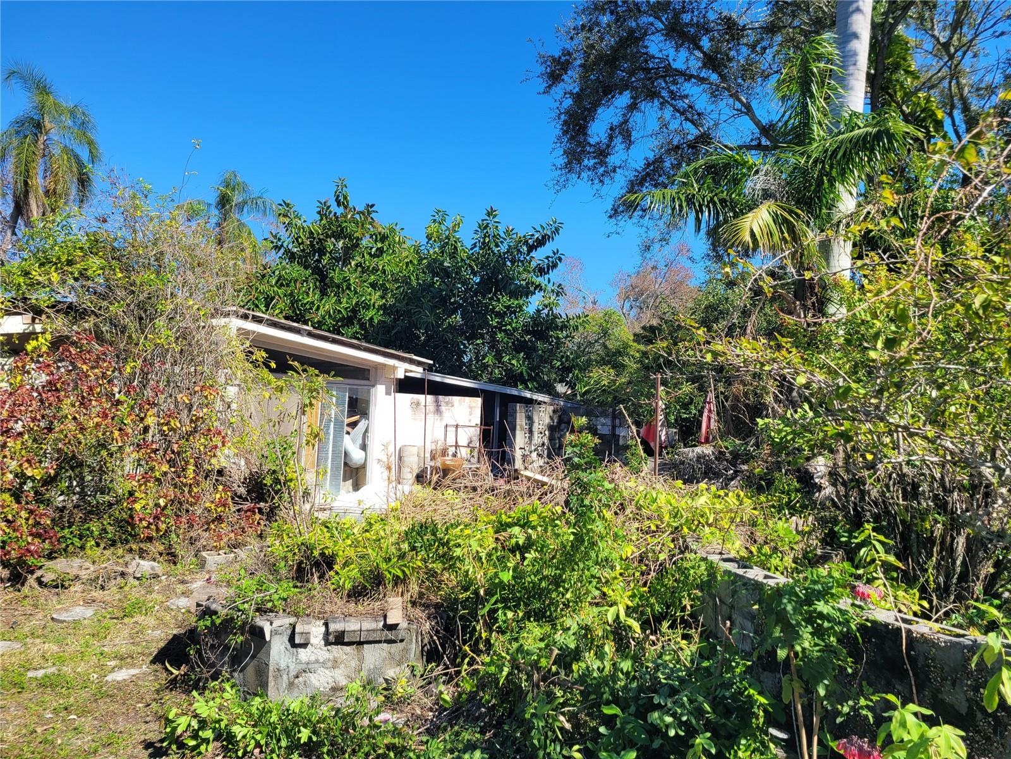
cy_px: 380
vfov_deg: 53.1
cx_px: 506
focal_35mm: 26
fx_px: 759
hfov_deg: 67.3
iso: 40
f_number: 1.8
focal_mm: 5.4
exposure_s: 1/1659
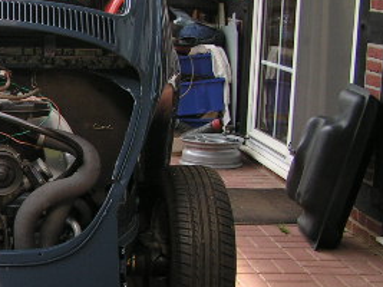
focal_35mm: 91
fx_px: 1006
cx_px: -22
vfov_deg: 16.2
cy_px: 141
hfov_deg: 20.7
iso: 50
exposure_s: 1/80
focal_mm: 6.3
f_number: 4
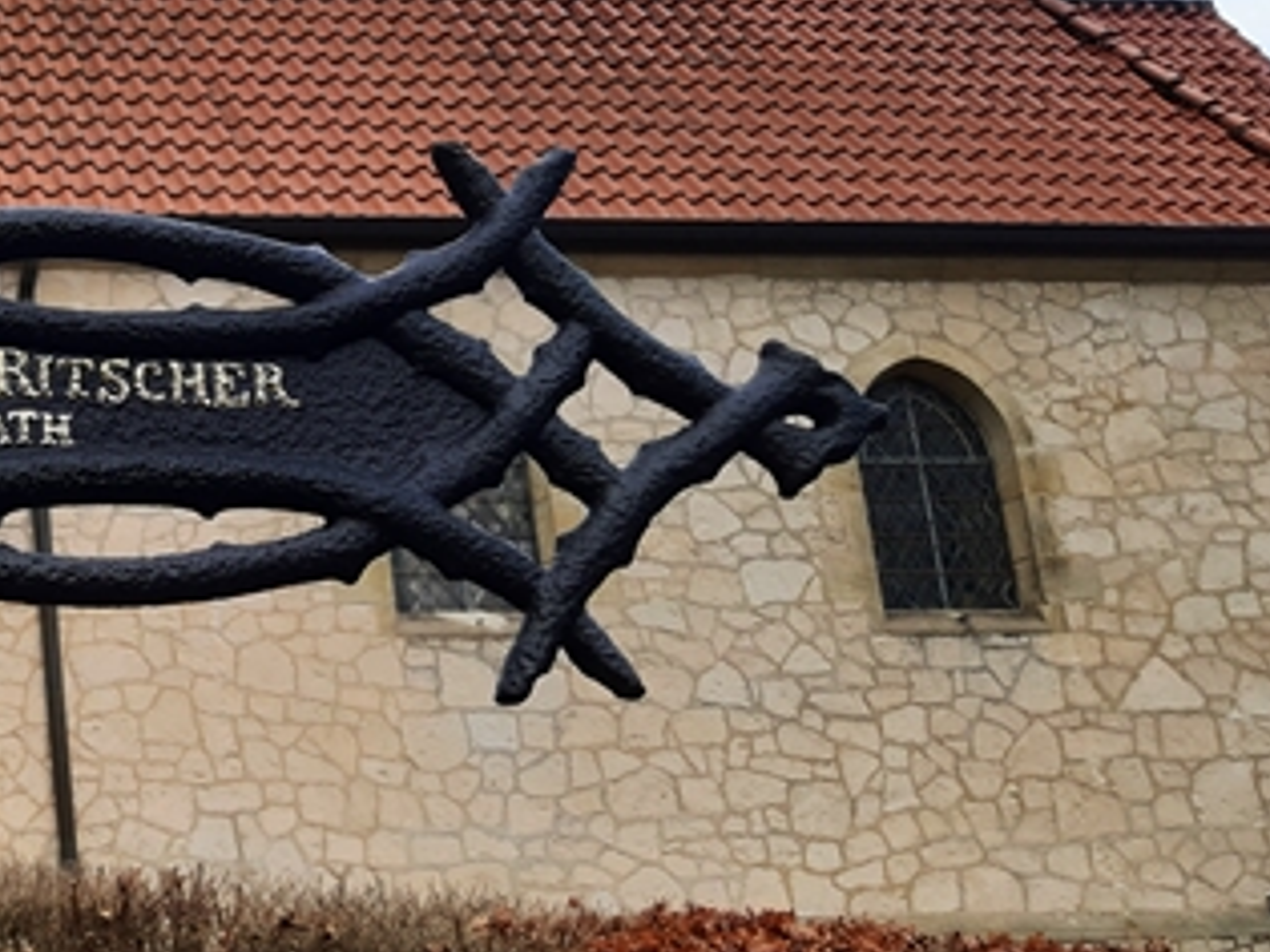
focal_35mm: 66
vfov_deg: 22.2
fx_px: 2421
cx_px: -278
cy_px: 440
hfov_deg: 26.0
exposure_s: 1/323
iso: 40
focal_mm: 3.92
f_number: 1.7
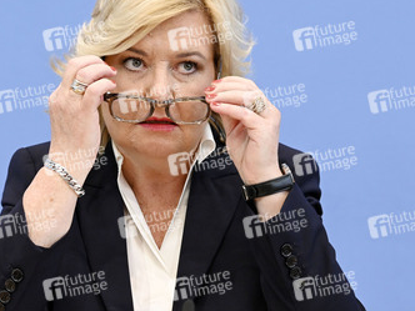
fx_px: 1439
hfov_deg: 16.4
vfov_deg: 12.3
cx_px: 167
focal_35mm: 120
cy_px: 130
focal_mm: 92
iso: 3200
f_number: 5.6
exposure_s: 1/500
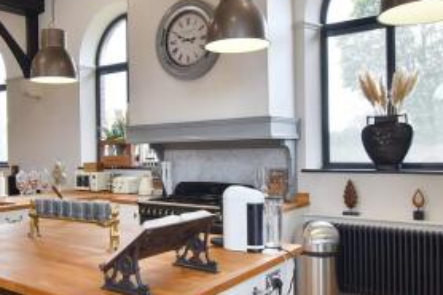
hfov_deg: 52.9
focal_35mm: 36
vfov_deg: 36.8
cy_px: 154
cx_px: 185
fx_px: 443
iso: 100
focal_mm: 14
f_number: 5
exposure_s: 1/25
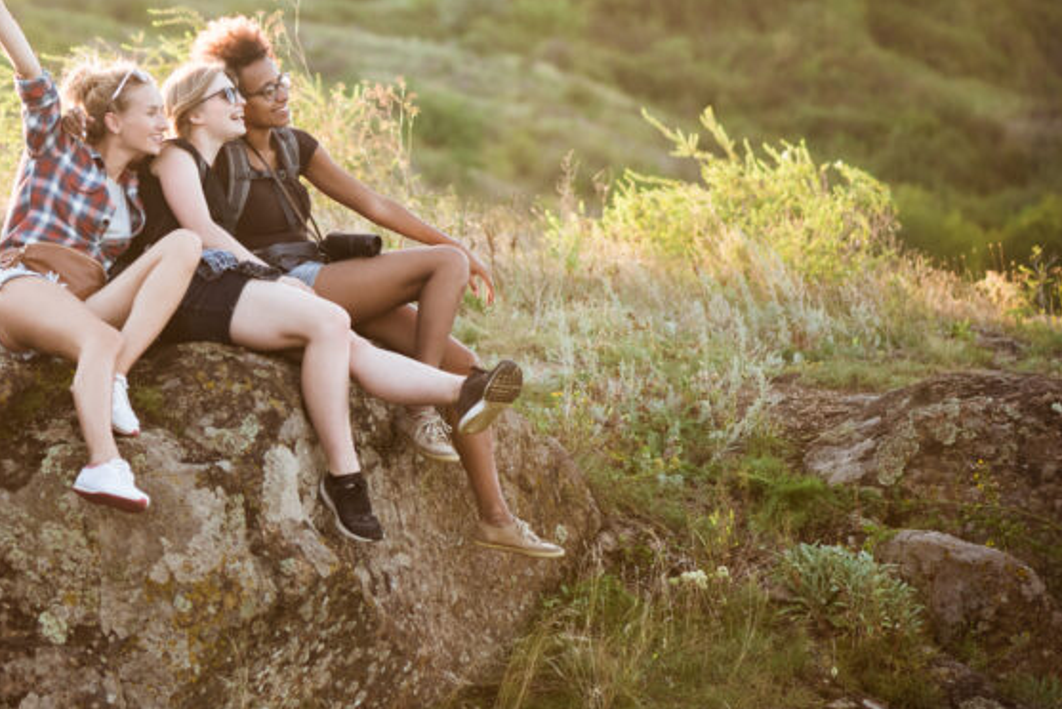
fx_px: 5696
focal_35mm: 193
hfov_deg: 10.6
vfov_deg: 7.1
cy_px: 220
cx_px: 269
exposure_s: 1/500
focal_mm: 105
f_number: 3.2
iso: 220
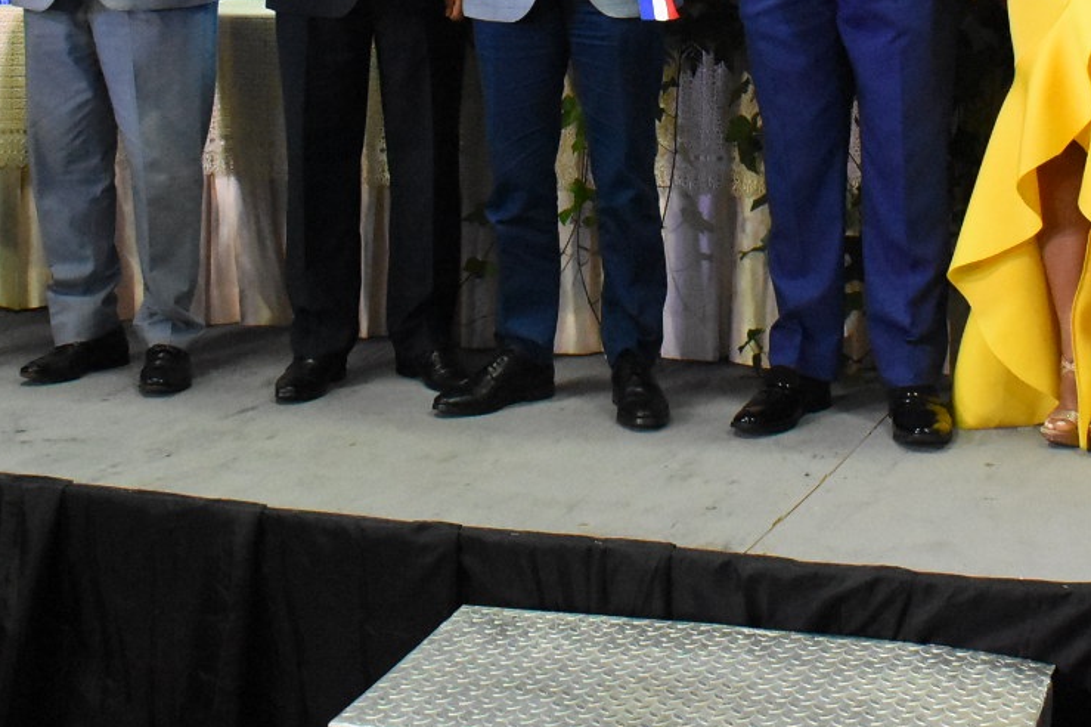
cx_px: 756
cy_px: -55
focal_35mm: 69
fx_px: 2093
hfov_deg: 29.0
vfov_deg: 19.0
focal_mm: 21
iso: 8000
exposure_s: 1/160
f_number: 6.3
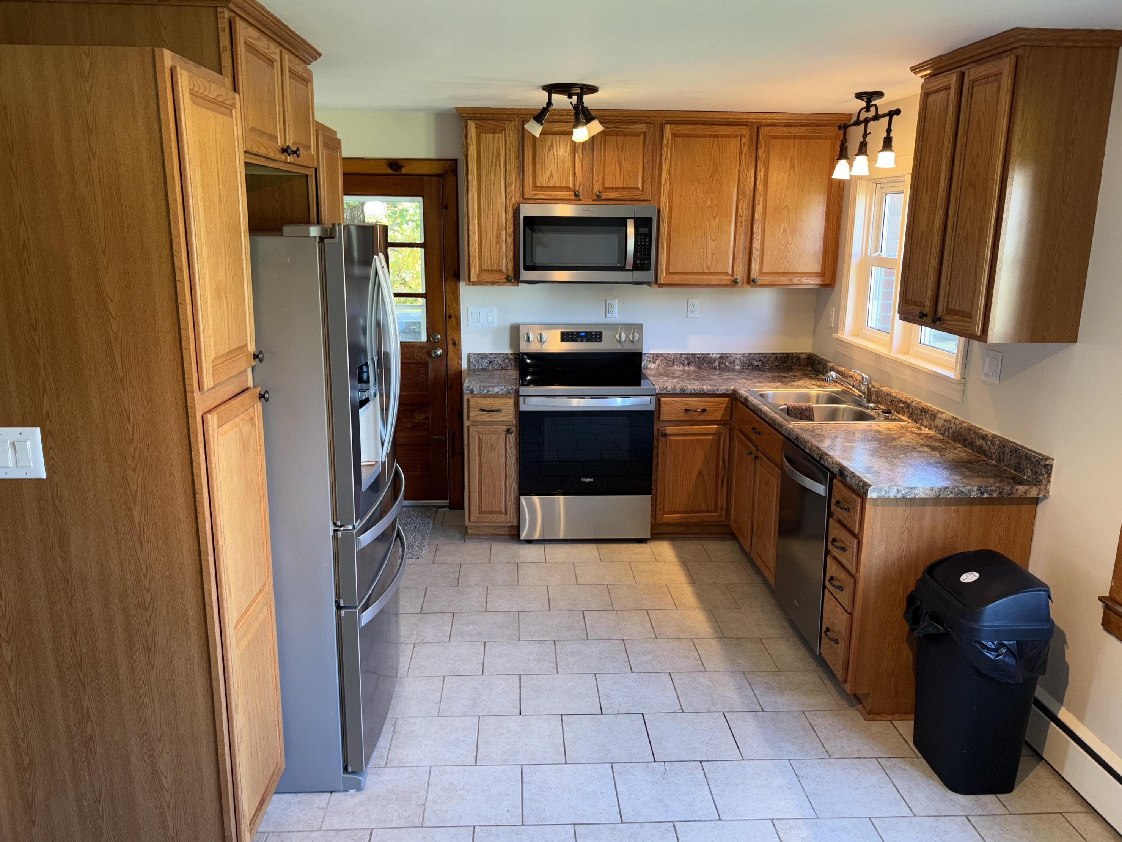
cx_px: 564
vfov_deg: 51.4
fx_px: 875
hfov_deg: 65.3
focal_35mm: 27
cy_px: 428
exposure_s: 1/28
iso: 40
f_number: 1.6
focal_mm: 5.96
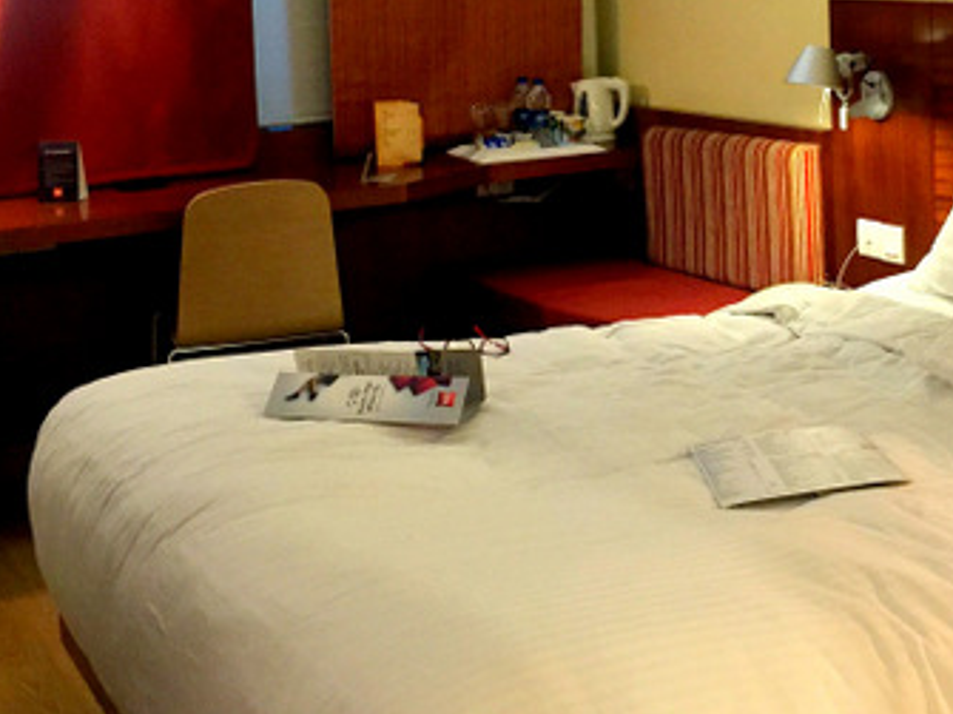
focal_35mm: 65
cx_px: 694
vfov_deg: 22.3
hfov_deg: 29.4
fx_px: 1789
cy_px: 161
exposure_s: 1/33
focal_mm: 4.15
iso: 320
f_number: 2.2
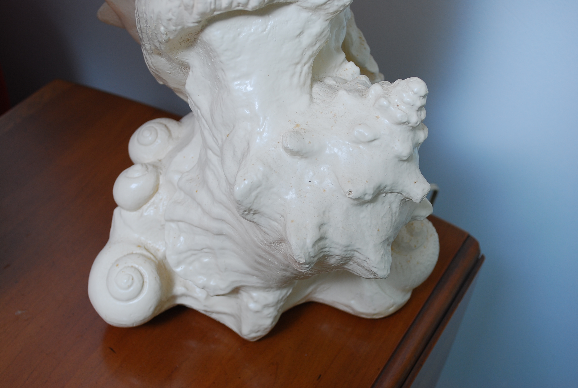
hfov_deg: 37.8
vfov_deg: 25.9
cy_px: 194
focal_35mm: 52
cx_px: 289
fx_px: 845
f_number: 5.6
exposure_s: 1/160
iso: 160
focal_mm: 35
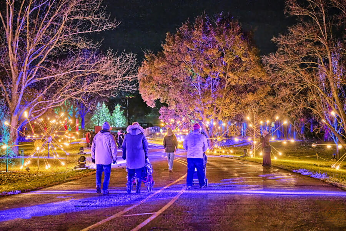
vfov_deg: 19.5
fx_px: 673
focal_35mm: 70
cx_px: 173
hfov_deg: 28.8
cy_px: 116
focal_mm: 70
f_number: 4
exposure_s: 1/40
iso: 3200
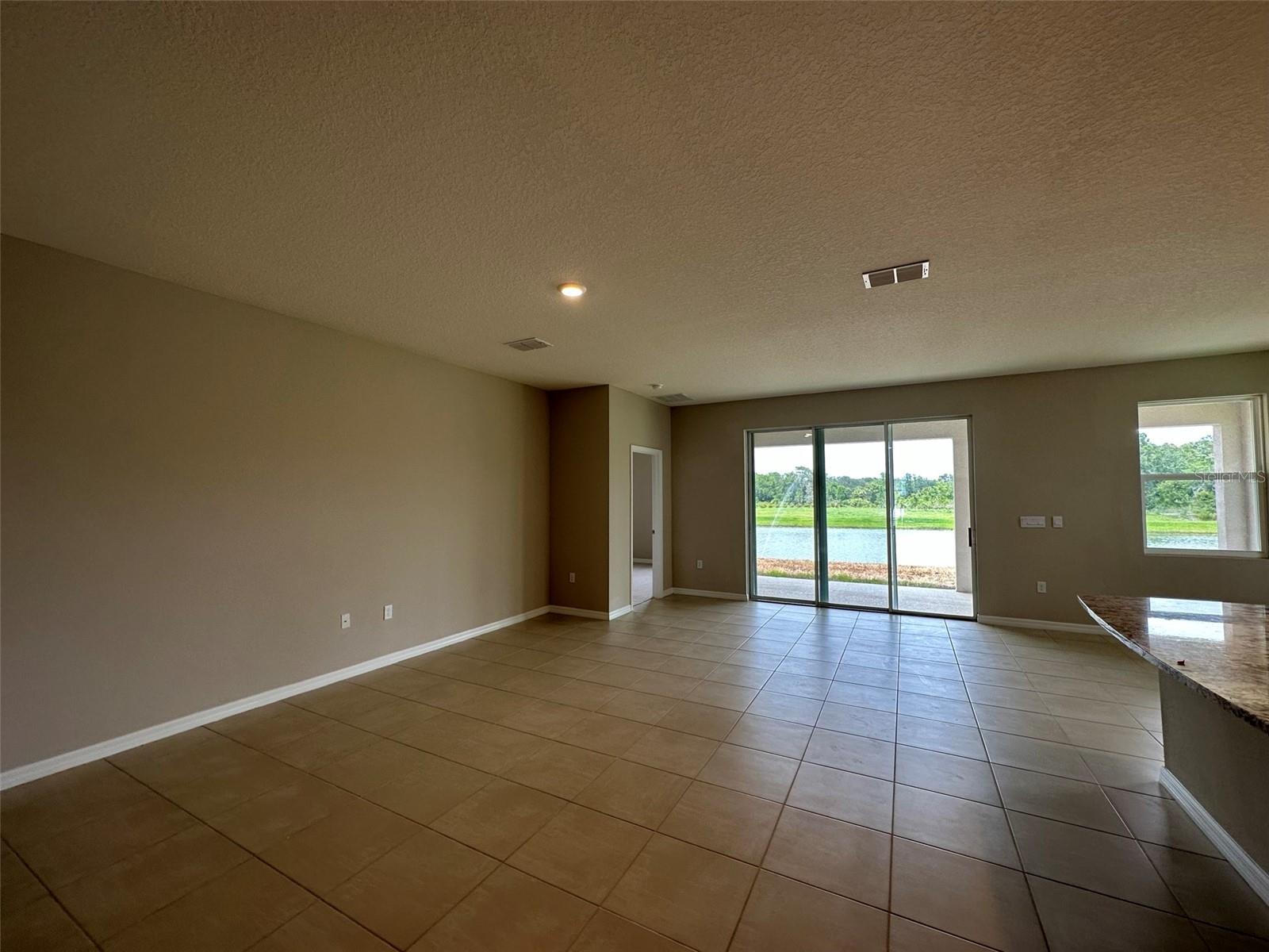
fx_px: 513
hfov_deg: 102.1
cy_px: 476
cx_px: 634
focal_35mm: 14
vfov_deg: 85.7
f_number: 2.2
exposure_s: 1/120
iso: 64
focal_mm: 2.22
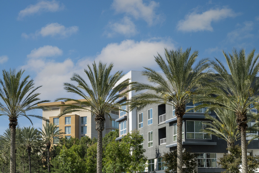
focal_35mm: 70
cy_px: 86
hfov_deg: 28.8
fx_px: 504
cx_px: 130
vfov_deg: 19.5
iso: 100
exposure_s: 1/125
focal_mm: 70
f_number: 11
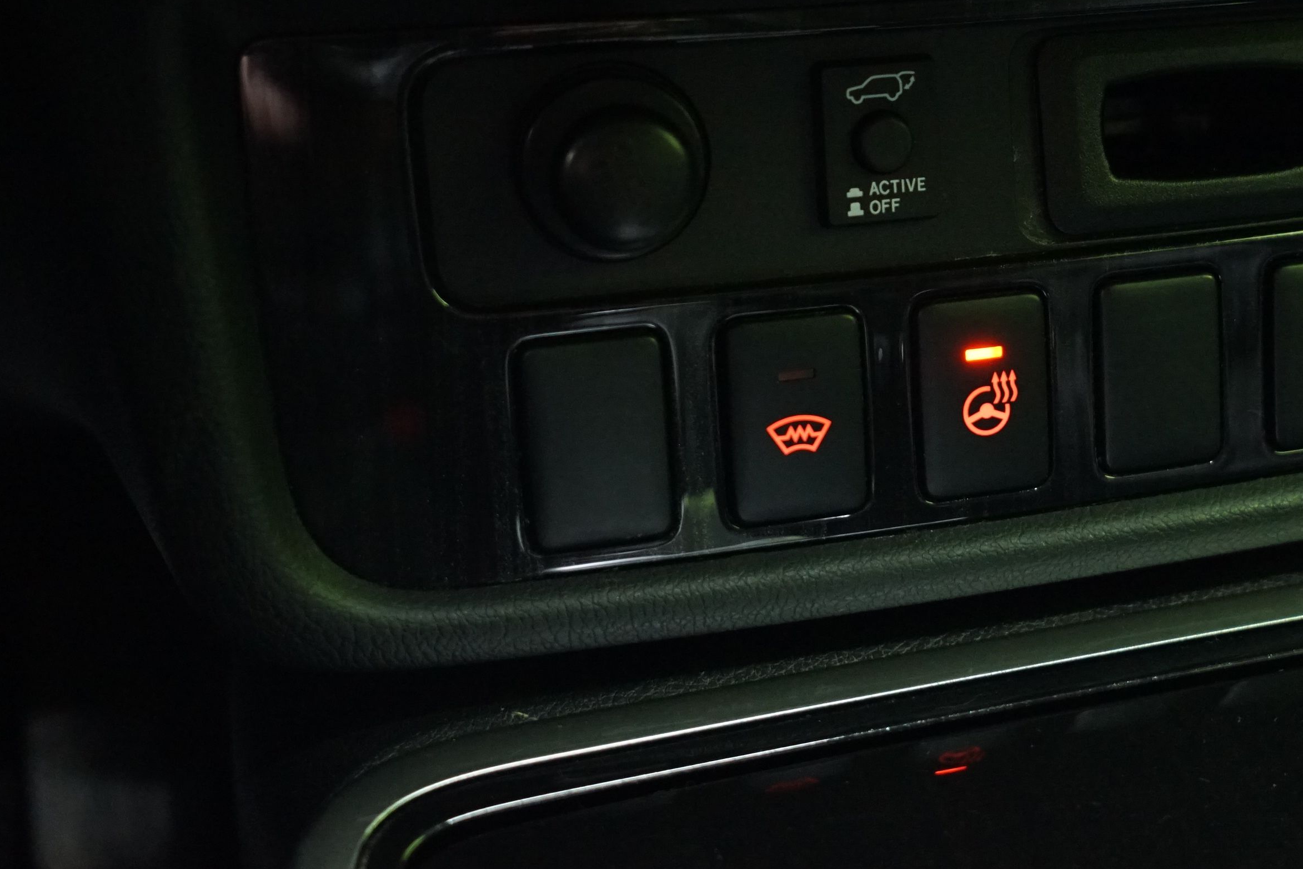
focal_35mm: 52
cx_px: 859
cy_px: 189
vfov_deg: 25.6
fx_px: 1882
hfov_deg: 37.8
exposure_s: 1/20
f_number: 4
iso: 4000
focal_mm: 31
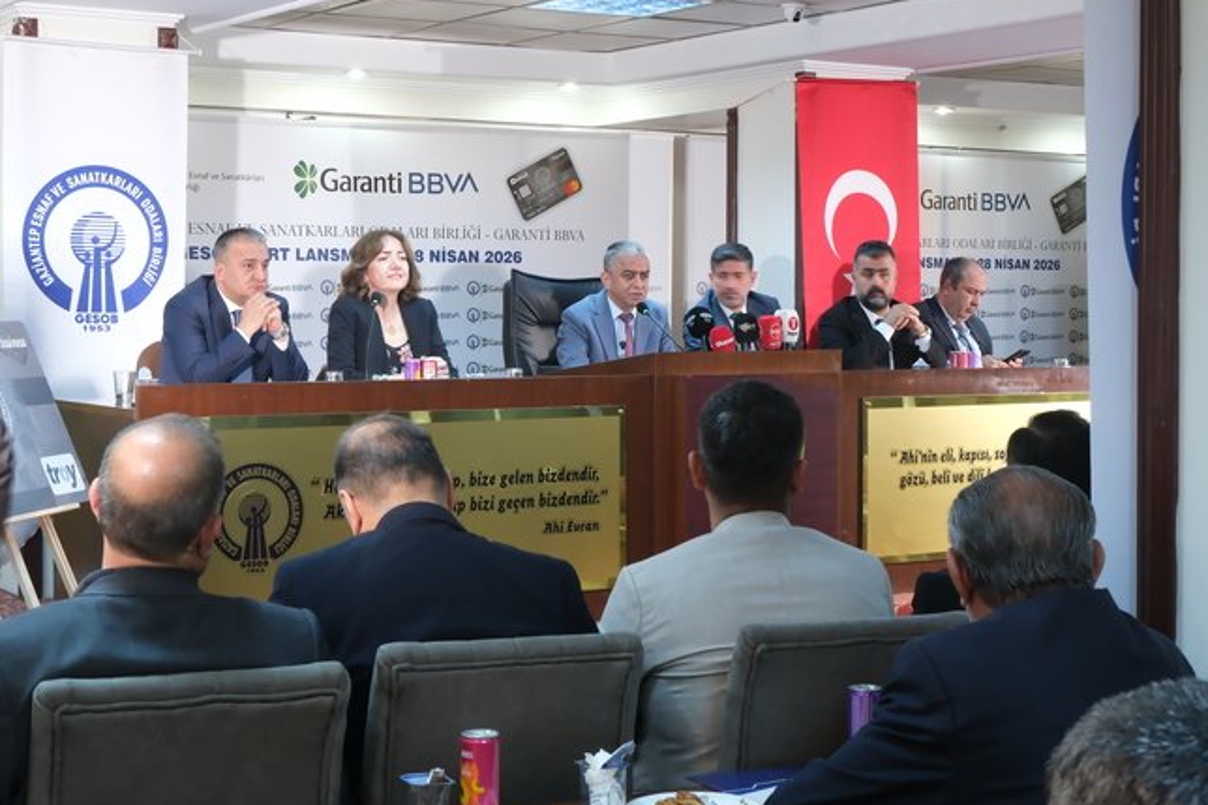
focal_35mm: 58
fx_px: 1946
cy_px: 358
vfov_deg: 23.4
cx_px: 618
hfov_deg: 34.5
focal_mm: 29.2
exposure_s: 1/10
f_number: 8
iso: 1000
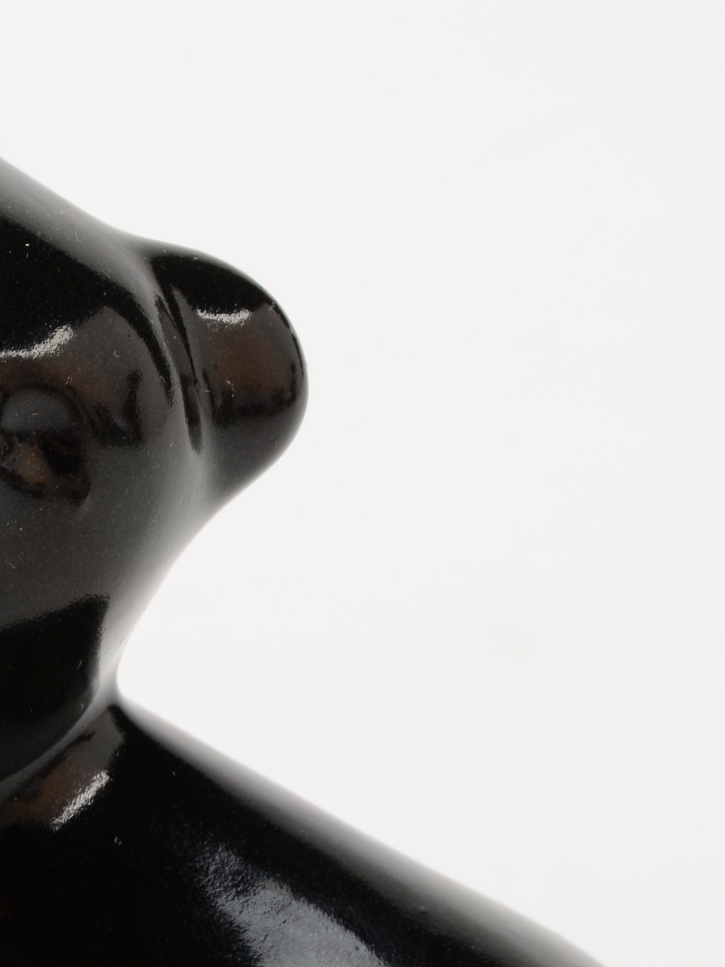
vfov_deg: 13.3
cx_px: 164
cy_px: 533
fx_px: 4158
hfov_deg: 9.9
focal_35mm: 149
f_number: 22
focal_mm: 55
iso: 100
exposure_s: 1/160
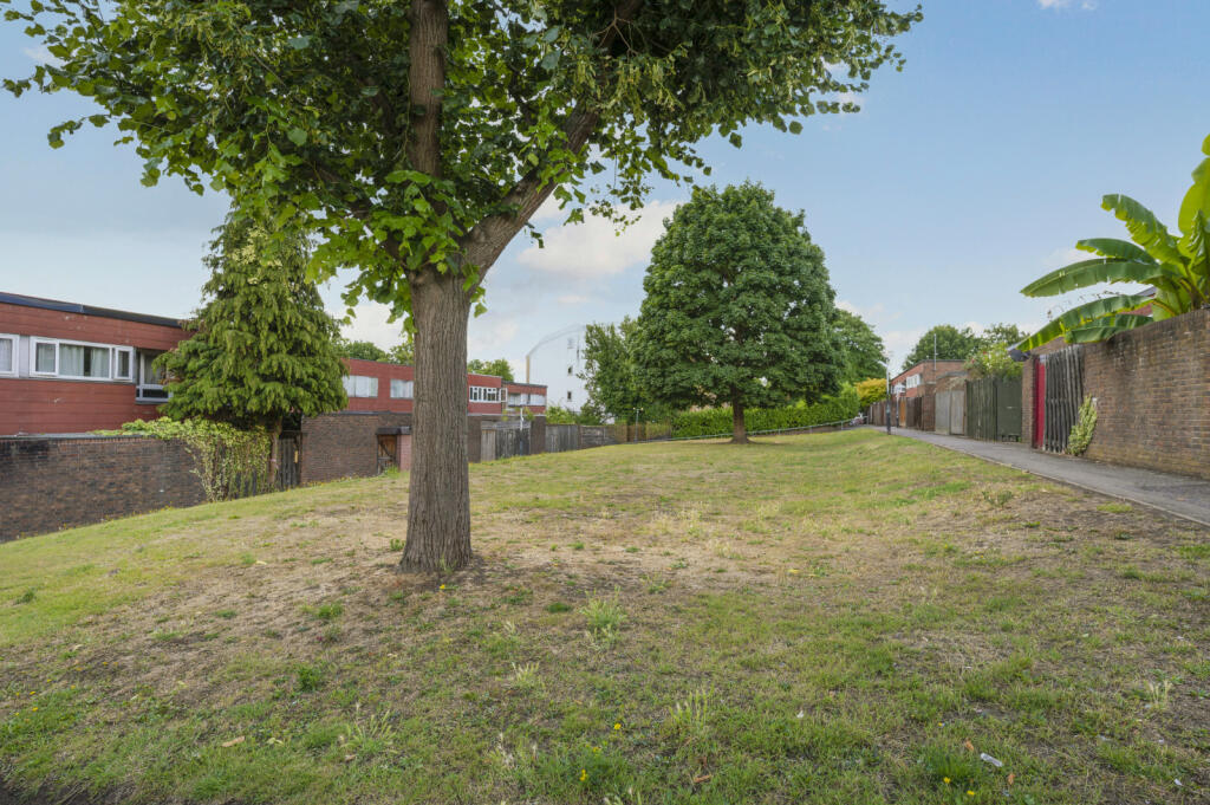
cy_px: 402
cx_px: 605
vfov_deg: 63.1
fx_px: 655
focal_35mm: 20
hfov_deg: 85.5
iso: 200
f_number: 8
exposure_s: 1/125
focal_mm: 19.5
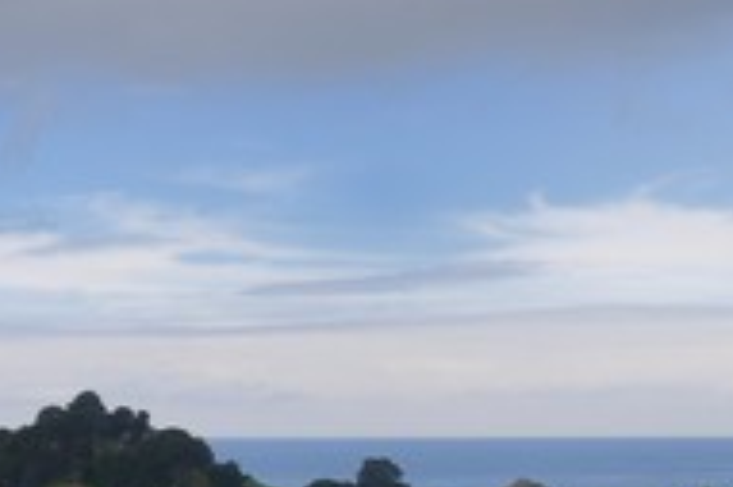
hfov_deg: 20.2
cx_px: -58
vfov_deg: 13.8
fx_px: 1973
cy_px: 525
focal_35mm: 97
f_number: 18
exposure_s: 1/100
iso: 250
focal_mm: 44
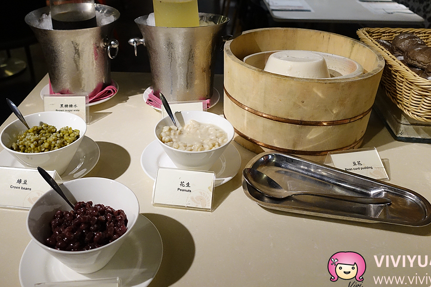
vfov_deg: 39.4
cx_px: 193
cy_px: 94
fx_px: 395
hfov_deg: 57.1
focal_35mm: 33
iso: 1000
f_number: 2
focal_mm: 8.8
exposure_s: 1/250
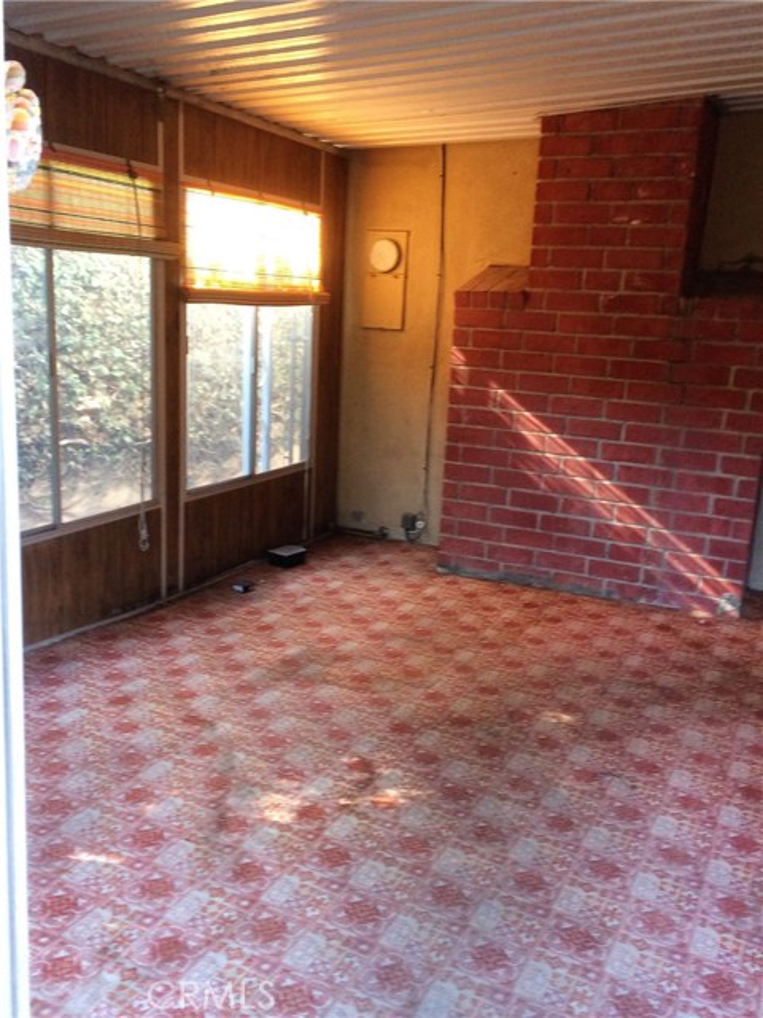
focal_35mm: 29
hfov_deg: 48.2
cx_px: 382
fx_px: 852
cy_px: 509
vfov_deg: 61.7
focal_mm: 4.15
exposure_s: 1/30
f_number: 2.2
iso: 125
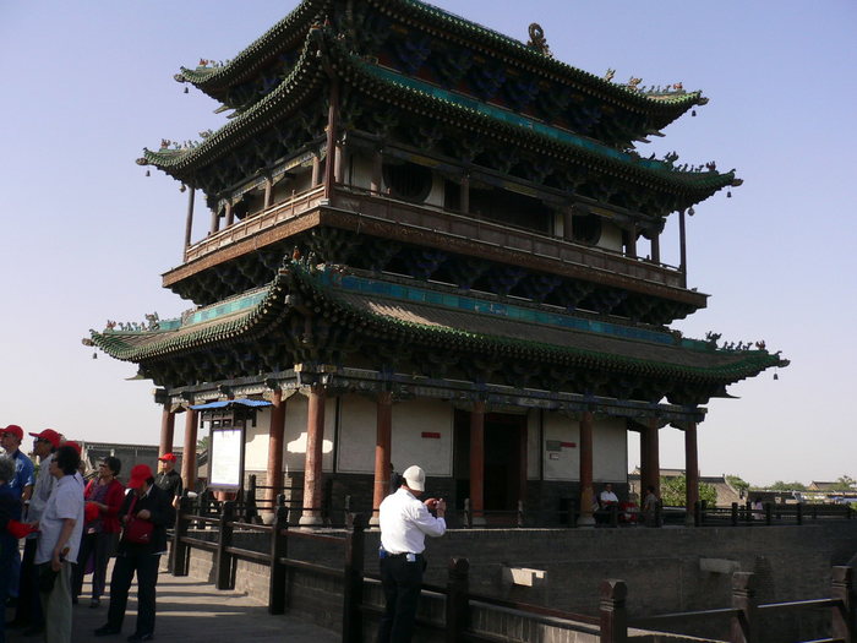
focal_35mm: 35
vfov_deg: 40.7
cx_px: 428
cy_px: 322
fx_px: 867
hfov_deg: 52.6
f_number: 5.6
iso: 80
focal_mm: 5.8
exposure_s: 1/250
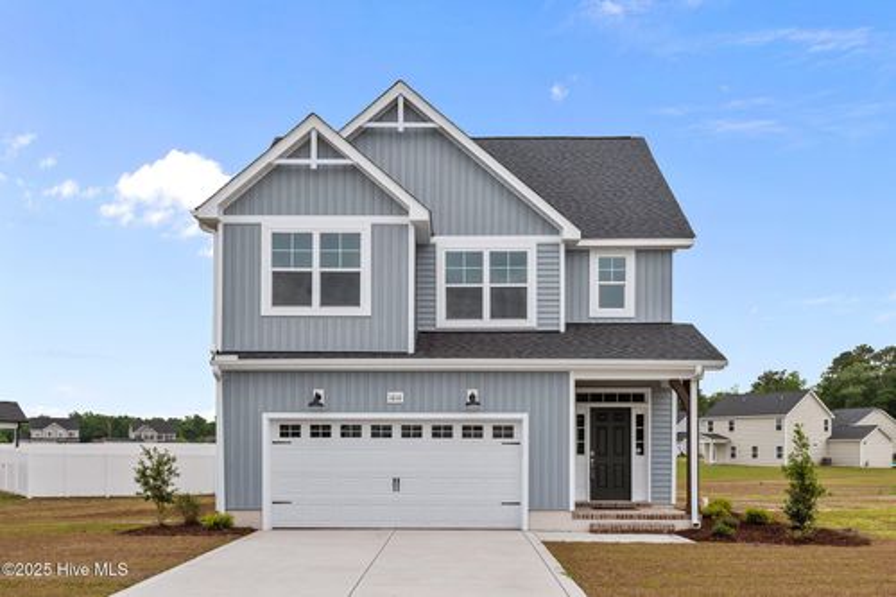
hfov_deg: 54.5
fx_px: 871
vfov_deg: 37.8
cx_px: 448
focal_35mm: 35
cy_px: 298
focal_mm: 35
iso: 400
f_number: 11
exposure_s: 1/500
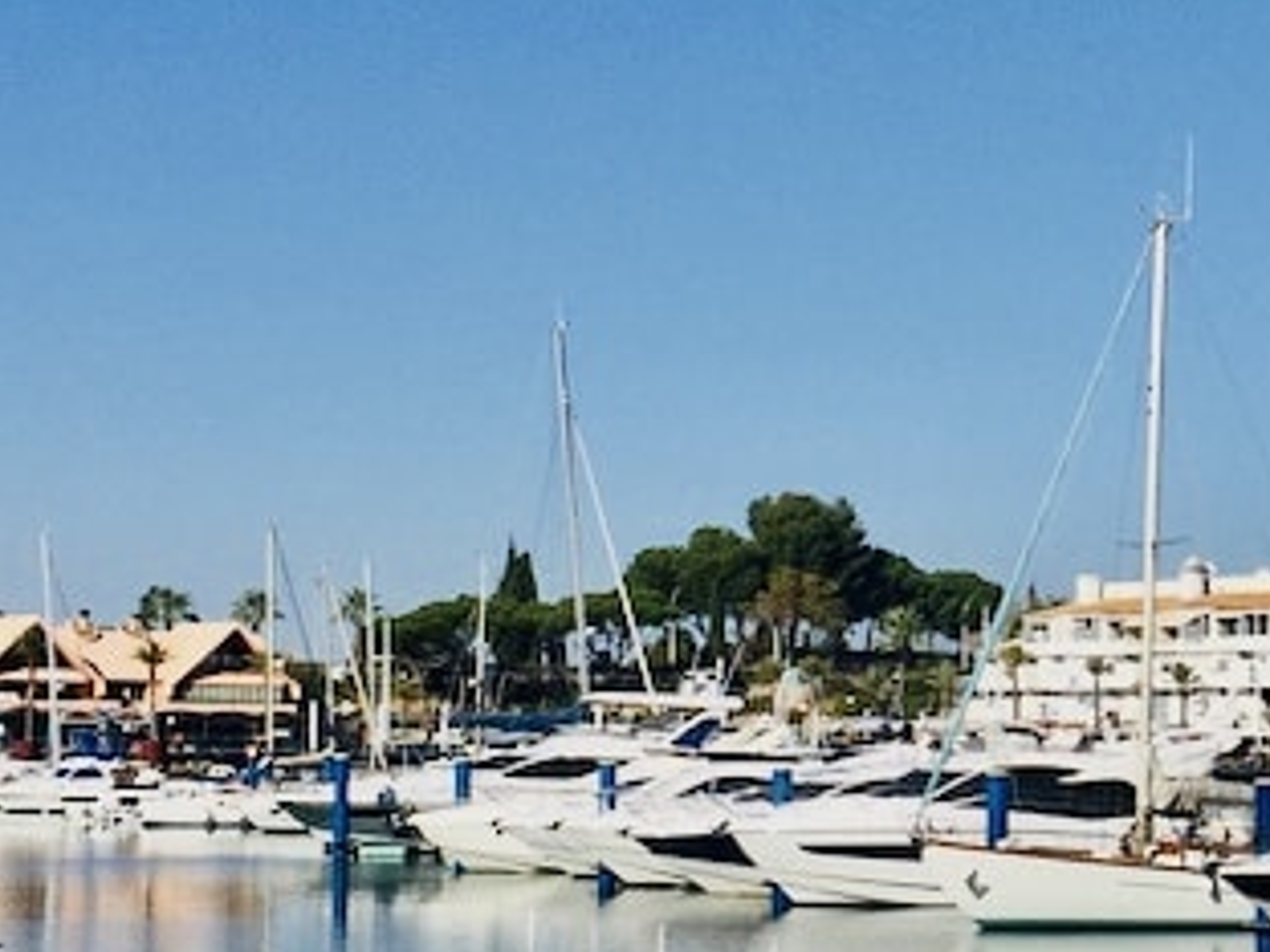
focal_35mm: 93
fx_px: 3412
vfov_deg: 15.9
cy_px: 578
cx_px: 1282
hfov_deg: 20.4
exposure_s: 1/4405
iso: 32
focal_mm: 4.15
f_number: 2.2
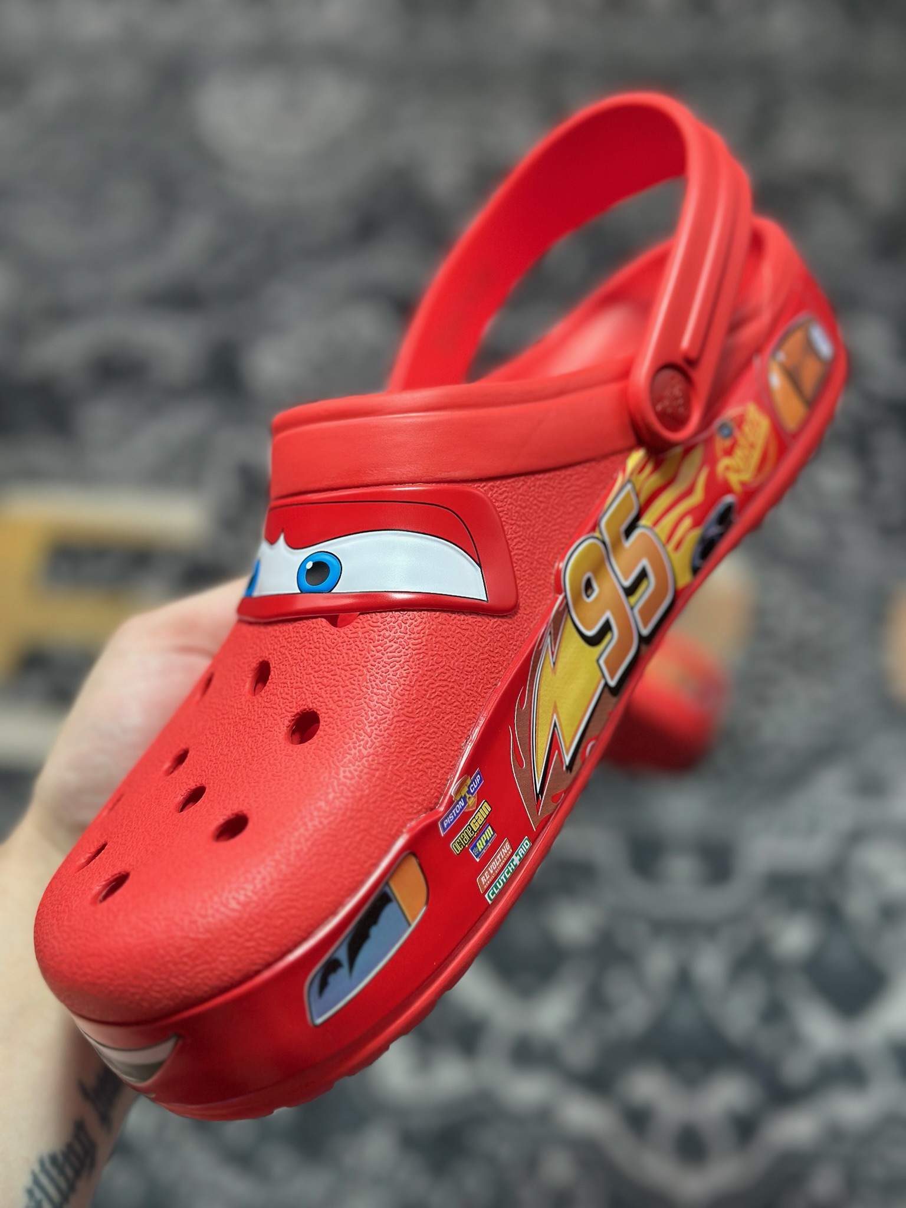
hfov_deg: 30.3
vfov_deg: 39.7
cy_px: 604
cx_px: 453
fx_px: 1675
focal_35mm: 48
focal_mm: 6.86
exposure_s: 1/296
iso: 80
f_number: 1.78
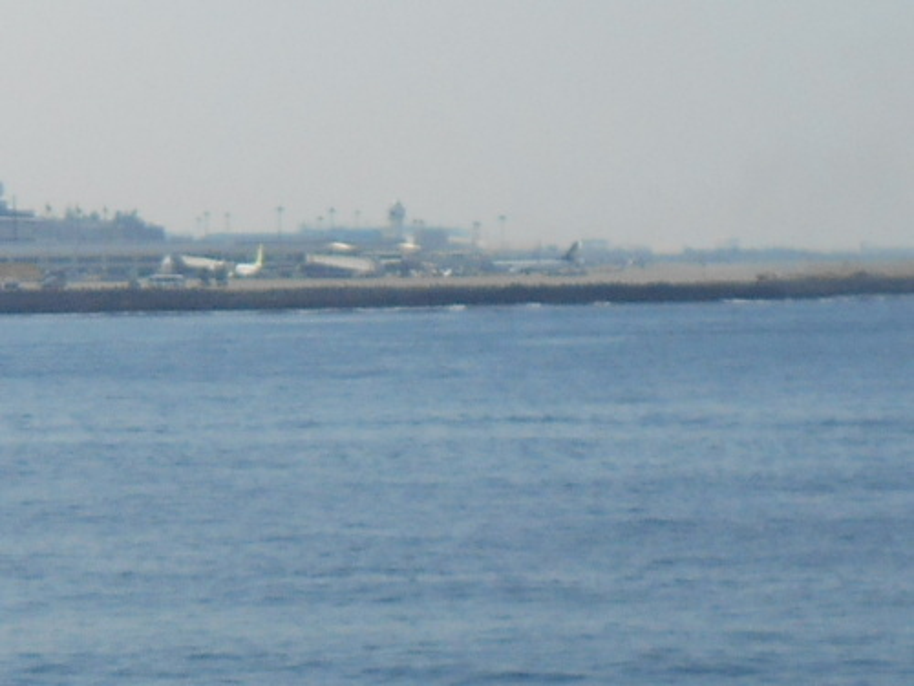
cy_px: 343
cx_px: 457
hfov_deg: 38.2
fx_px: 1320
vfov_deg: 29.1
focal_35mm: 50
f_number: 4.5
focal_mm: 8.8
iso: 80
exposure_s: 1/800
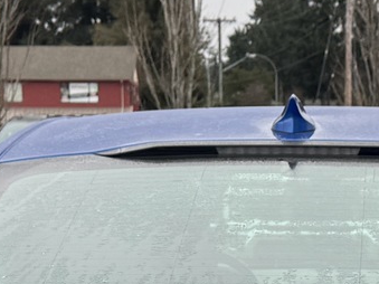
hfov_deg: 13.6
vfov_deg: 9.9
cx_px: 254
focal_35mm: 145
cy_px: 415
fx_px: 1587
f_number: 1.78
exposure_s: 1/126
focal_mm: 6.76
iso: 50
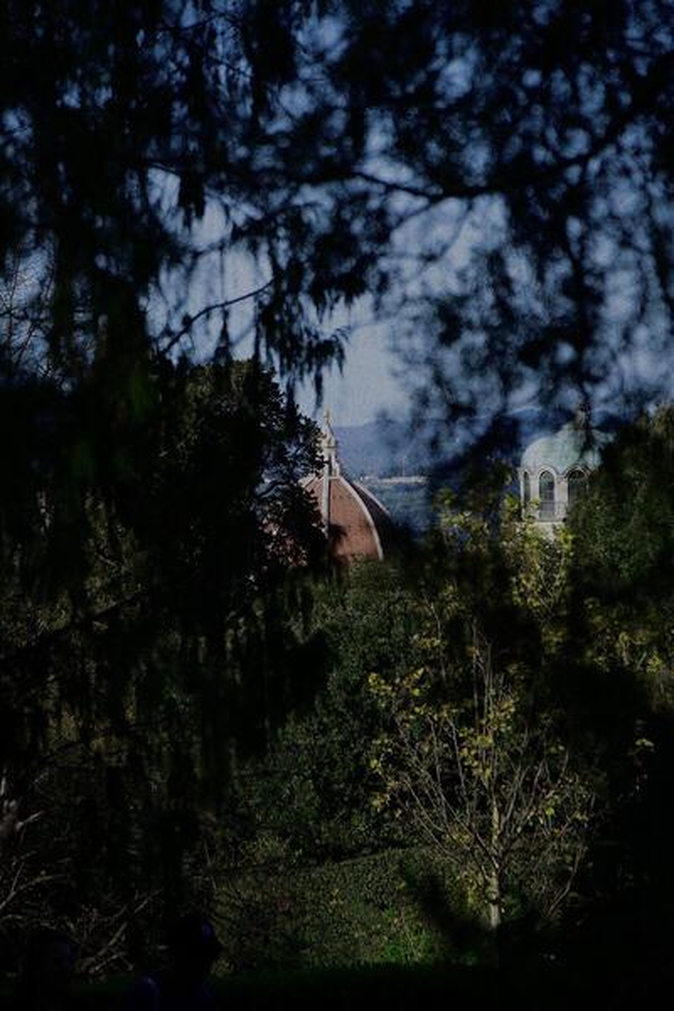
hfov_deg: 13.0
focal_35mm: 105
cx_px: 337
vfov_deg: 19.5
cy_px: 506
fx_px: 2949
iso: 100
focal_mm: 70
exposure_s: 1/640
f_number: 4
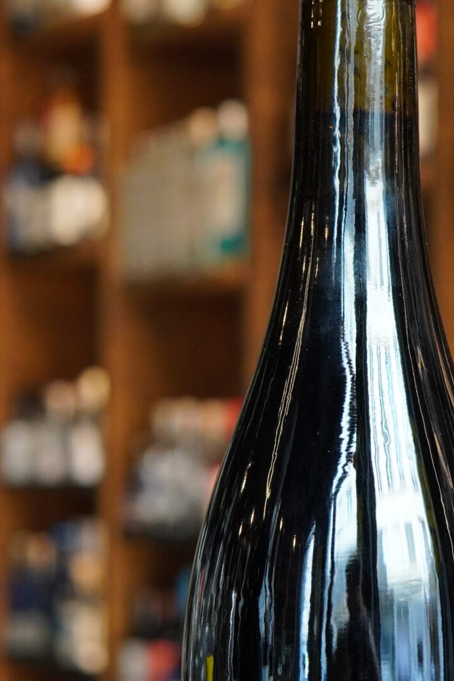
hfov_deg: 12.5
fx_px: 2061
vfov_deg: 18.7
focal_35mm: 109
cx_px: 342
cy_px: 475
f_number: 4
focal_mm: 30
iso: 1250
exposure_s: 1/160
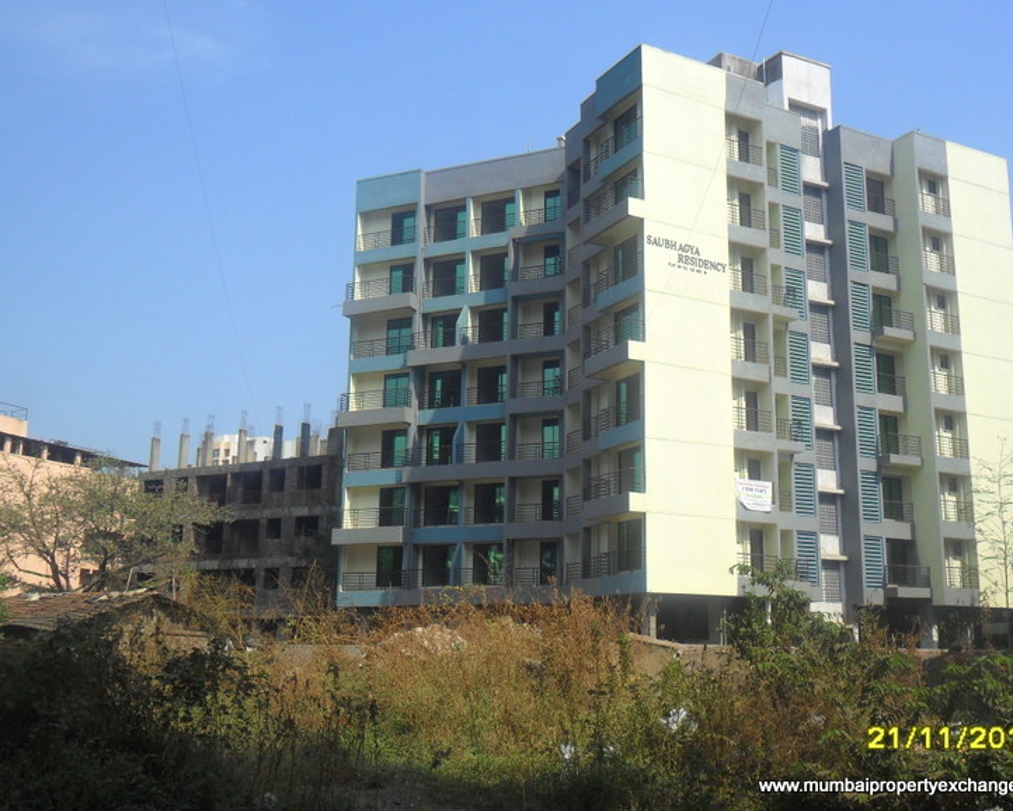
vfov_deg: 38.2
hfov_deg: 46.8
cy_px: 406
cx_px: 539
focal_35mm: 39
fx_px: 1170
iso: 100
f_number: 4
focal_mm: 6.6
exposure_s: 1/1000
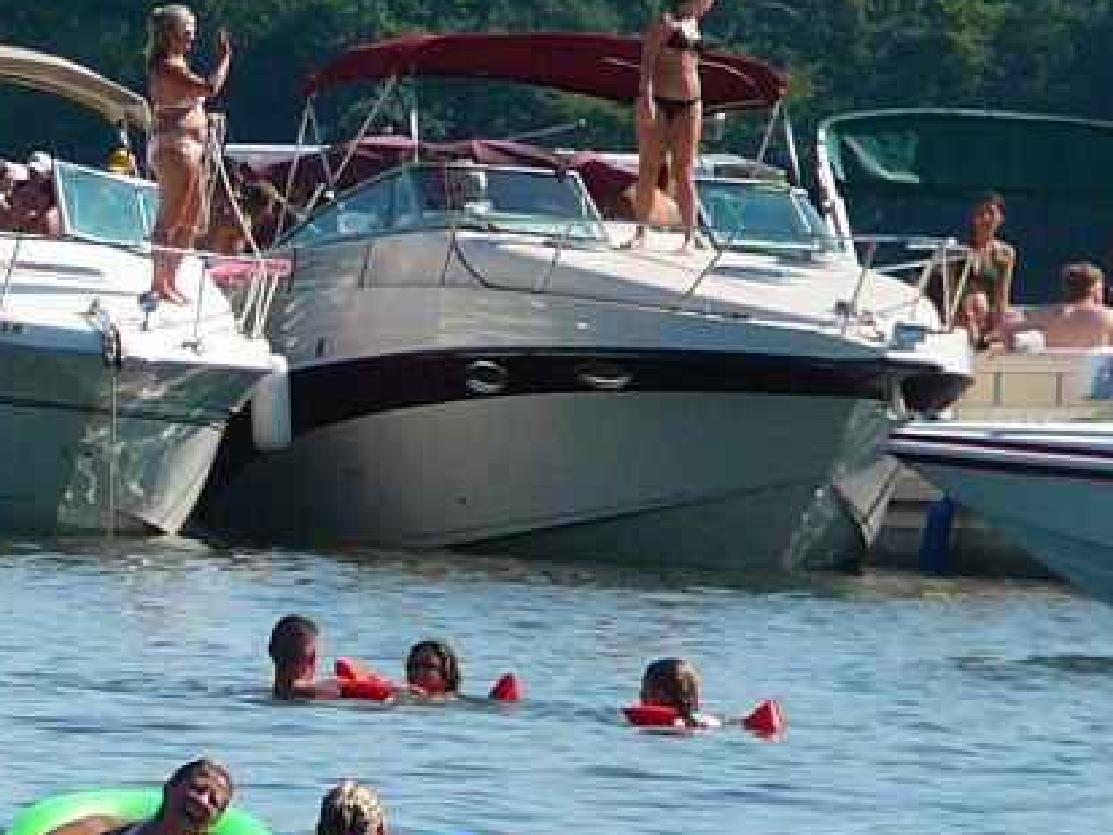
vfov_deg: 2.1
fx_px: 22803
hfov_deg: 2.8
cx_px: -590
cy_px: 269
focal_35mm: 709
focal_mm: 34.1
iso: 80
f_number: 4.1
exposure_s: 1/800
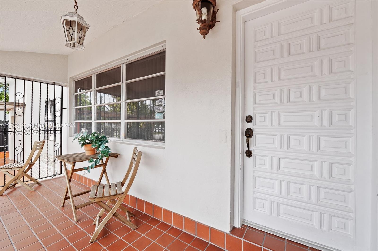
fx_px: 147
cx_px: 189
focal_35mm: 14
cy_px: 126
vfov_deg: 81.1
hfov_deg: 104.3
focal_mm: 14
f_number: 8
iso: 200
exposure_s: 1/60
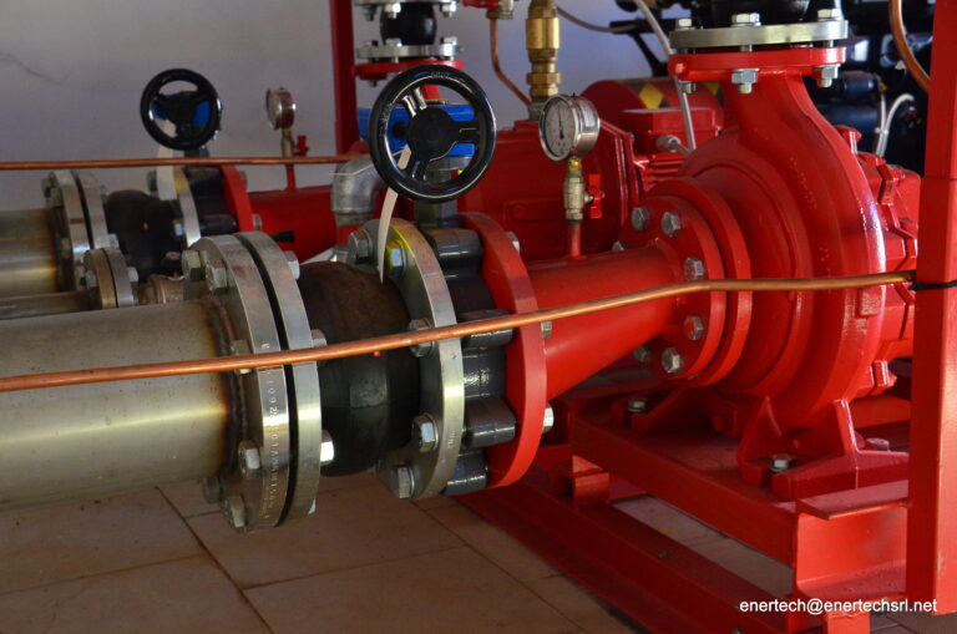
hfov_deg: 37.9
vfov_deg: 25.7
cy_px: 317
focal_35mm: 52
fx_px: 1393
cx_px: 478
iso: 800
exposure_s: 1/125
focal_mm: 35
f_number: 5.6
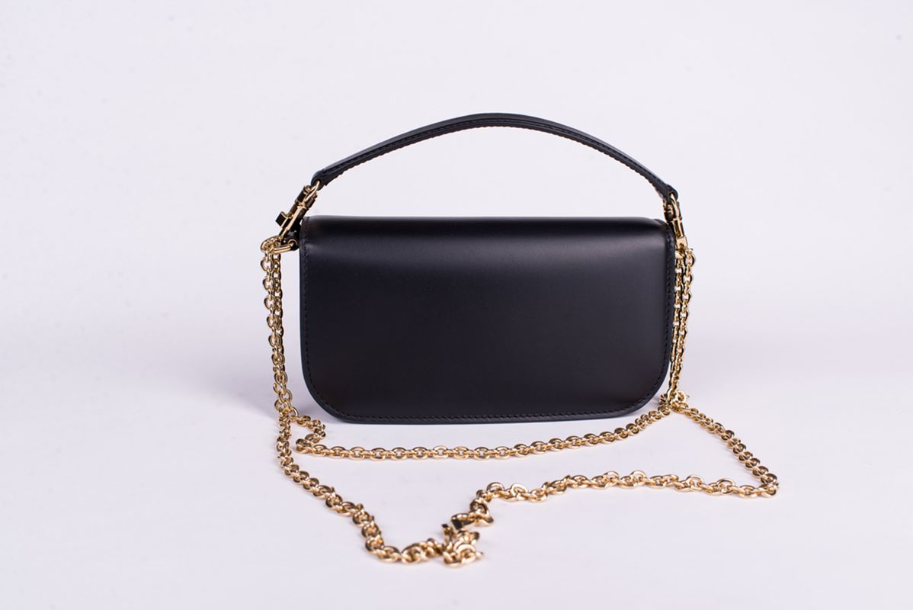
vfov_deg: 37.9
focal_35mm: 35
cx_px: 456
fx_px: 888
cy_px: 305
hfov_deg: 54.4
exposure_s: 1/125
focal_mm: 35
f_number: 10
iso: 125
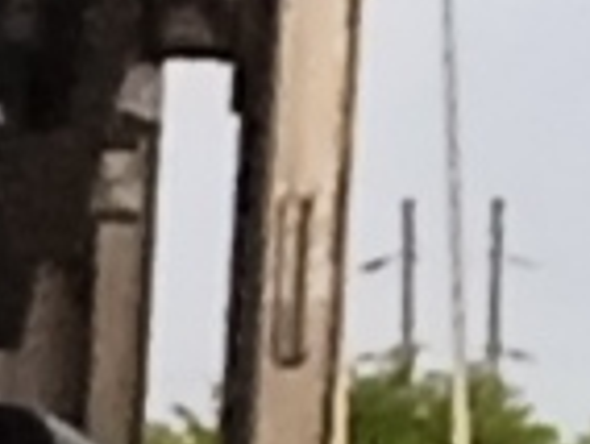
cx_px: -771
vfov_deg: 8.0
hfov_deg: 9.8
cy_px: 755
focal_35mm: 180
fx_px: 3073
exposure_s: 1/100
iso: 125
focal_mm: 3.43
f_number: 2.2
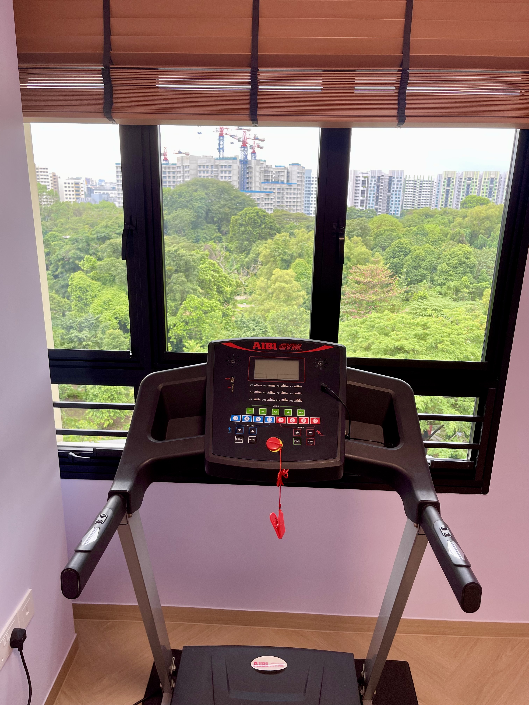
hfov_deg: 54.9
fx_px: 509
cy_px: 352
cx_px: 264
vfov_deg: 69.4
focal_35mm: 25
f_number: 1.6
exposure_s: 1/100
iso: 64
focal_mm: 5.1
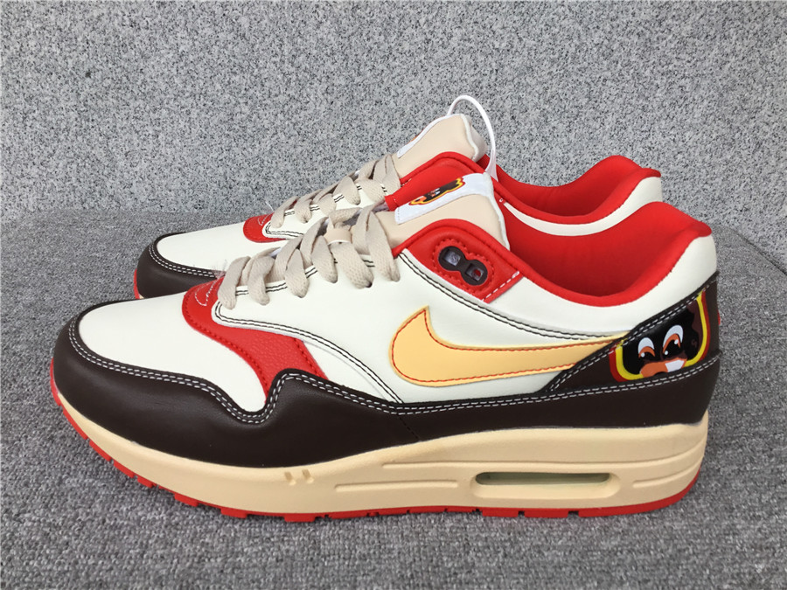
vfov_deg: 45.4
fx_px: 705
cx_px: 394
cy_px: 295
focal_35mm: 31
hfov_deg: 58.4
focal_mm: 3.3
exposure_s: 1/120
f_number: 2.4
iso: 32
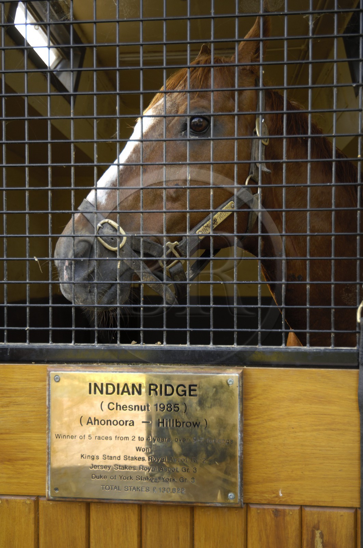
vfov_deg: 62.0
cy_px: 274
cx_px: 182
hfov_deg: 43.5
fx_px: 455
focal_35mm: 30
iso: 100
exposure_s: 1/60
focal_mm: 20
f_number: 4
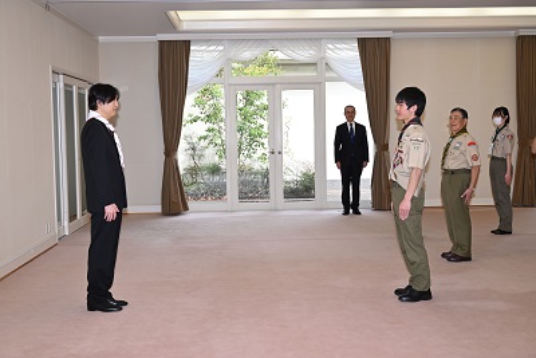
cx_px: 268
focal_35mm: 47
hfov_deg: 41.9
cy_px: 179
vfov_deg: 28.7
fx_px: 700
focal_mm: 47
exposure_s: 1/160
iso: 400
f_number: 8
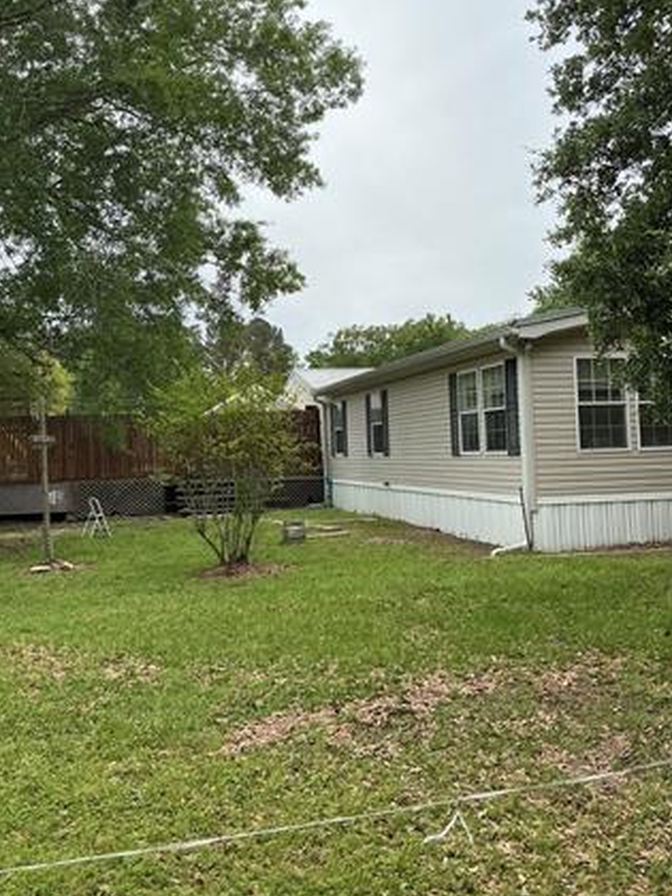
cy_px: 407
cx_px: 346
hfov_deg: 44.2
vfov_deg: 56.7
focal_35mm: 32
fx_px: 828
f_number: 1.8
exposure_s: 1/1377
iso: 25
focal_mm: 3
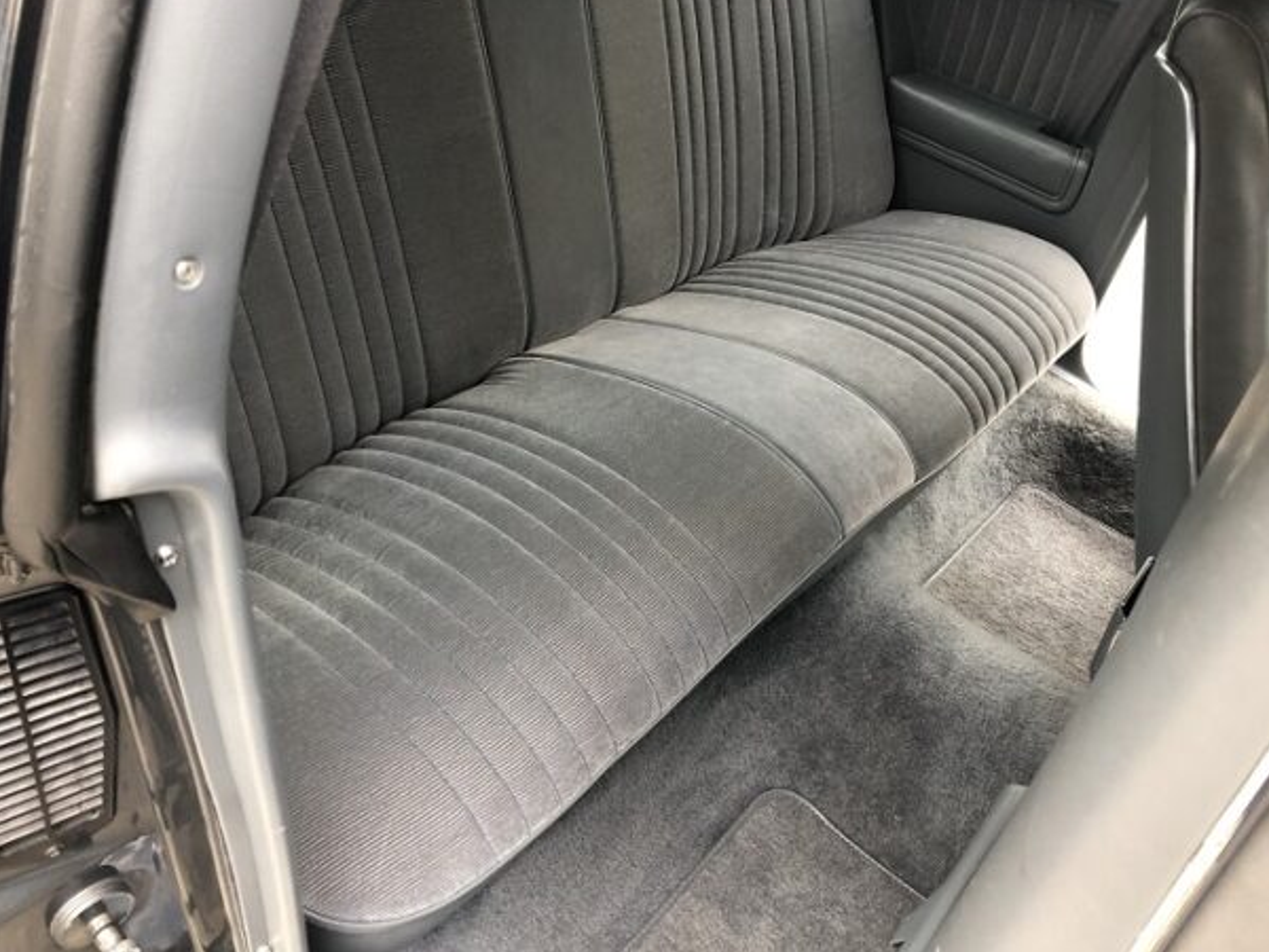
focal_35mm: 29
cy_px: 468
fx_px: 1063
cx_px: 640
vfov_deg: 48.2
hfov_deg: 61.7
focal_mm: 4
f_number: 1.8
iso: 20
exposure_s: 1/30
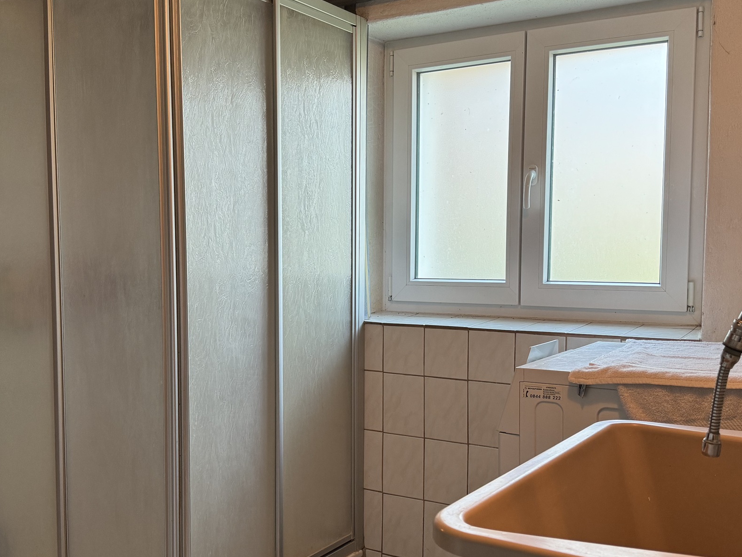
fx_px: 836
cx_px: 353
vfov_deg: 36.8
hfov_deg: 47.8
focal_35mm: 39
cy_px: 307
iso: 160
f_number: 1.78
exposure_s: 1/50
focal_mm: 6.86
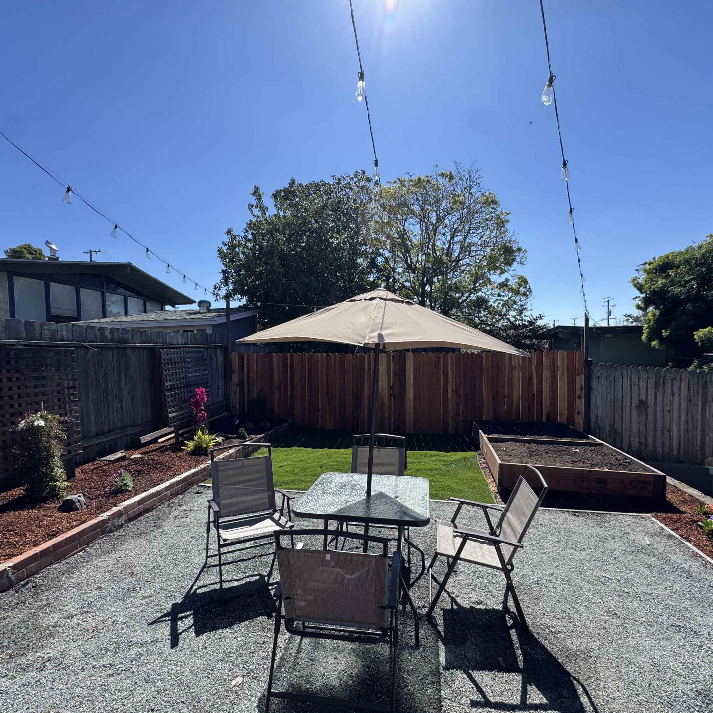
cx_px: 367
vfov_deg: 84.0
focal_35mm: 17
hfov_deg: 83.9
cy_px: 365
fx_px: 396
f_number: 2.2
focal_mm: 2.22
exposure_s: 1/1506
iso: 50
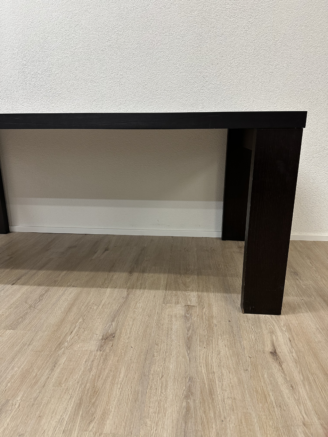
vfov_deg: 71.6
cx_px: 164
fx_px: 303
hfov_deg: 56.8
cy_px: 218
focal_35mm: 24
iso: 200
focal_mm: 6.9
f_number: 1.8
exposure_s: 1/100
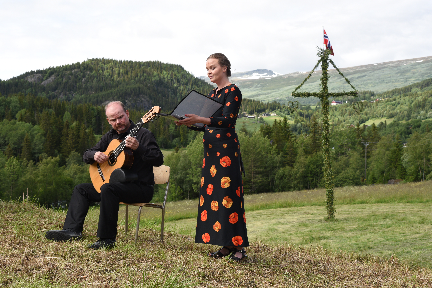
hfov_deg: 38.2
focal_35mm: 52
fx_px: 624
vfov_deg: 26.0
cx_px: 216
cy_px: 144
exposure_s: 1/320
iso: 400
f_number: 9
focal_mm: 52
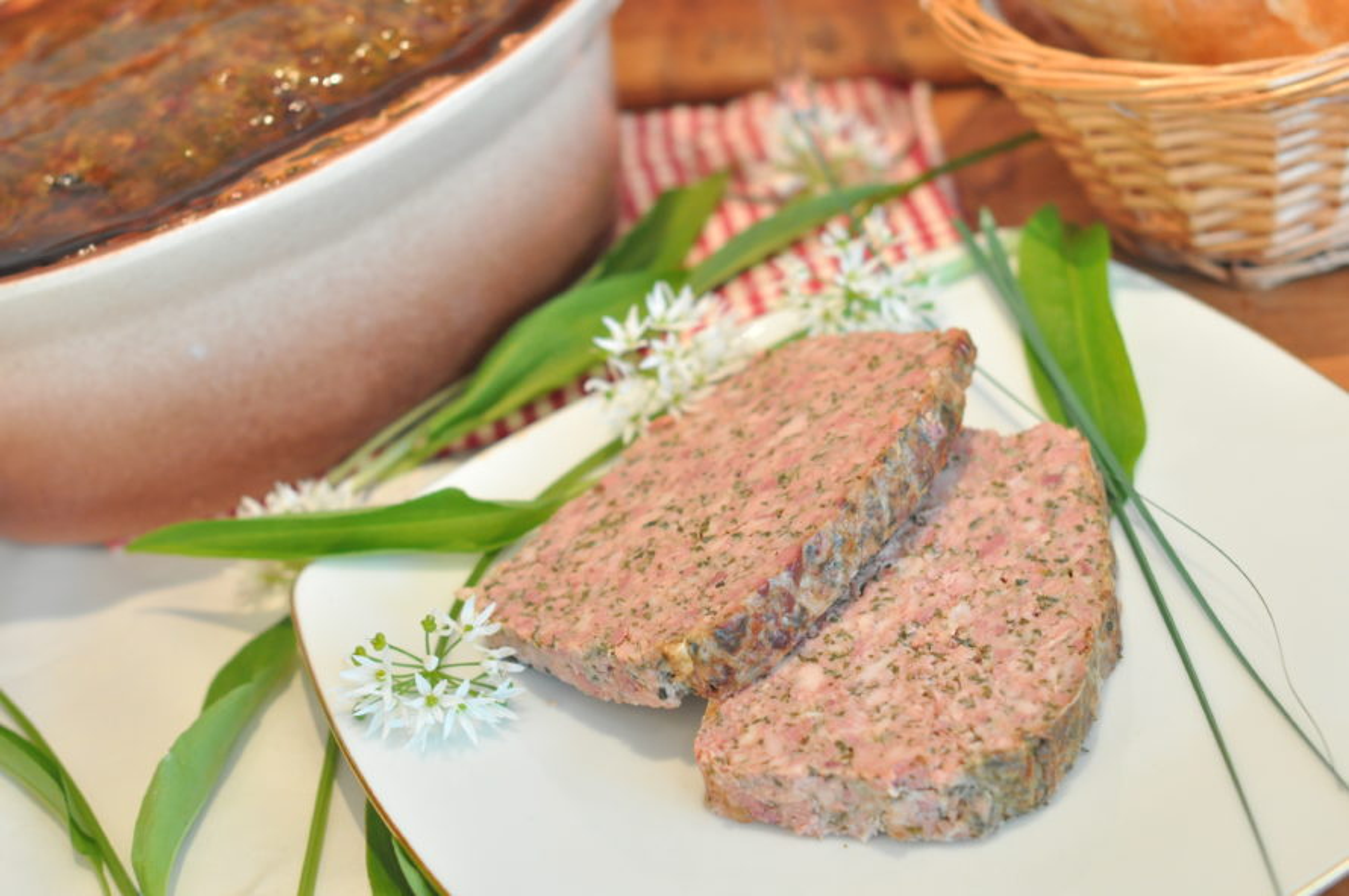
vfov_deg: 18.1
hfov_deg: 27.0
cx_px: 674
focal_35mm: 75
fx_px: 2807
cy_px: 448
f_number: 2.8
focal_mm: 50
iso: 1000
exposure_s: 1/125
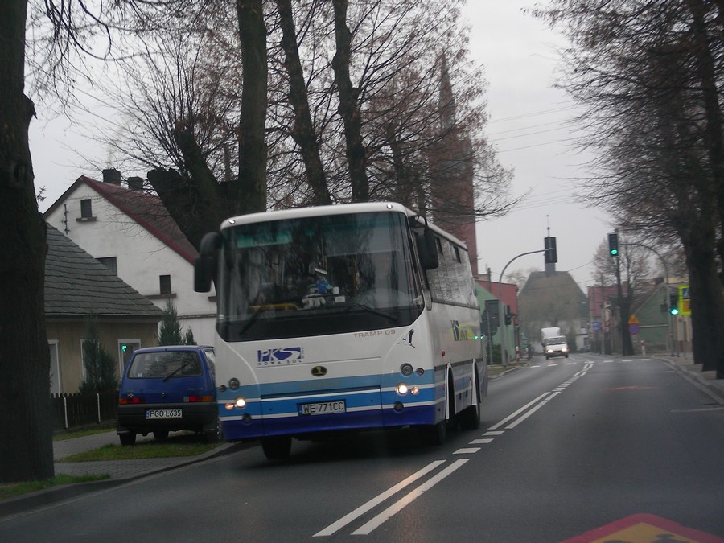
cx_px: 362
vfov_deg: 17.0
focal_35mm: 87
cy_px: 272
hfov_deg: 22.5
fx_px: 1820
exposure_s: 1/120
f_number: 3.5
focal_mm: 14.6
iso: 50
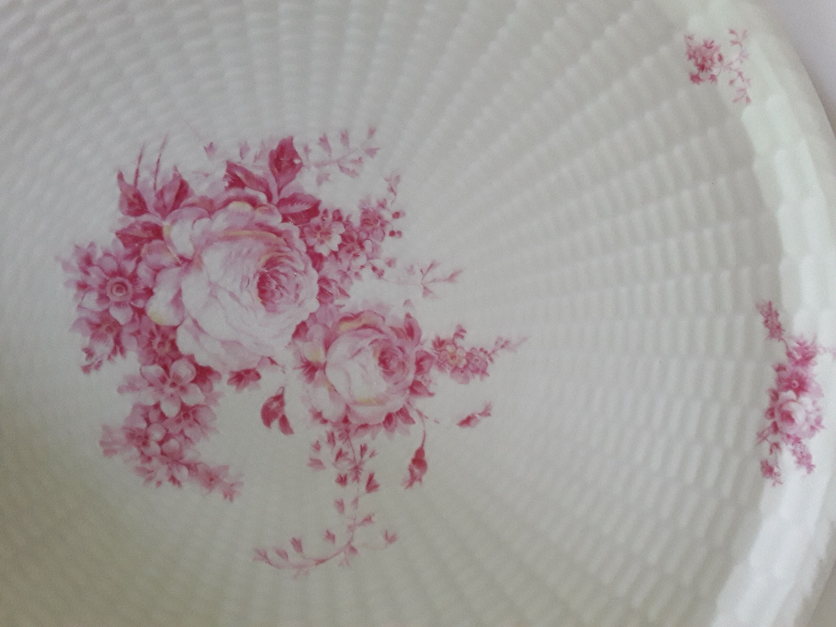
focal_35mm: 27
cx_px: 418
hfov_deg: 65.3
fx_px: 652
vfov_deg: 51.4
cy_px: 314
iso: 200
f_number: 1.9
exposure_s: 1/20
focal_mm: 2.91
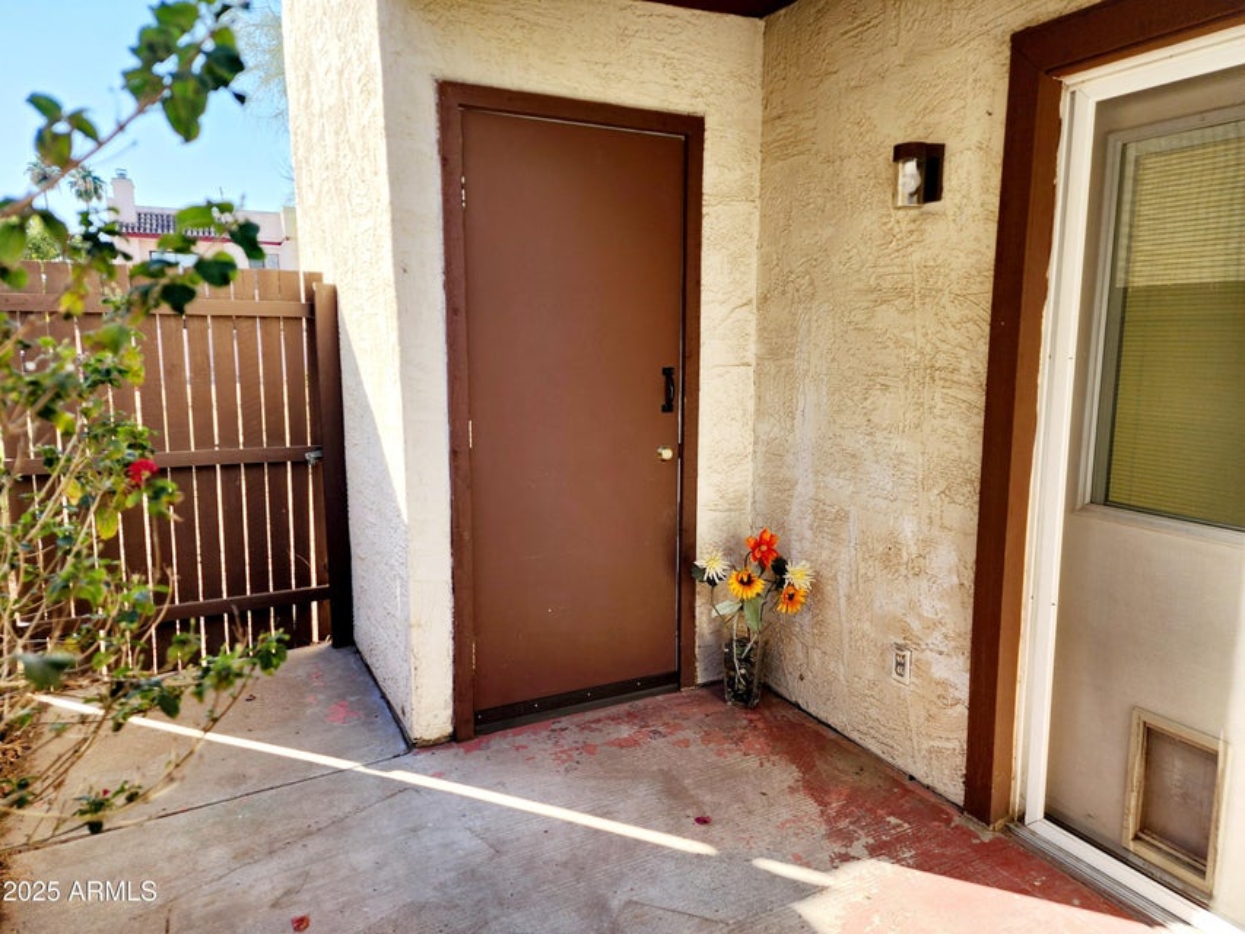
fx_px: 827
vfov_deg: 58.9
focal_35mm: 23
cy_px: 467
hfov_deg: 73.9
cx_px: 622
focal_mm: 6.4
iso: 12
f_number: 1.8
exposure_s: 1/213
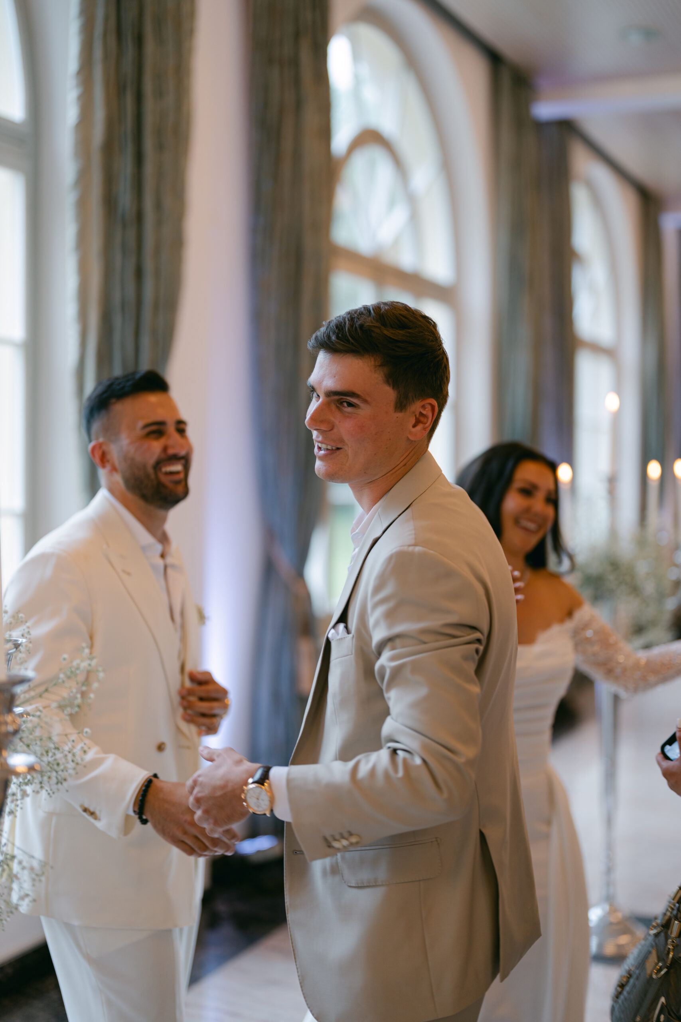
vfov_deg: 39.6
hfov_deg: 27.0
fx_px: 1418
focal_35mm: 50
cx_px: 340
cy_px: 511
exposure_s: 1/125
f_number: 1.2
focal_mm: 50
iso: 100
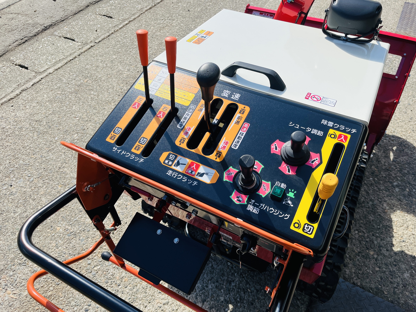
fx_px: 312
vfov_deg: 53.1
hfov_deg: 67.3
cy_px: 156
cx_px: 208
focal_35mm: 26
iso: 50
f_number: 1.6
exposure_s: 1/3049
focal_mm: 5.1
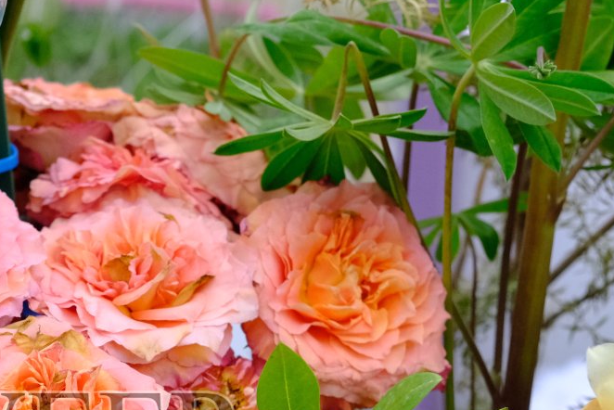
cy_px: 455
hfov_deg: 15.9
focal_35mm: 128
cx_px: 97
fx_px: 2184
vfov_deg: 10.6
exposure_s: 1/4000
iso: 2000
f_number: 4
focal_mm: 35
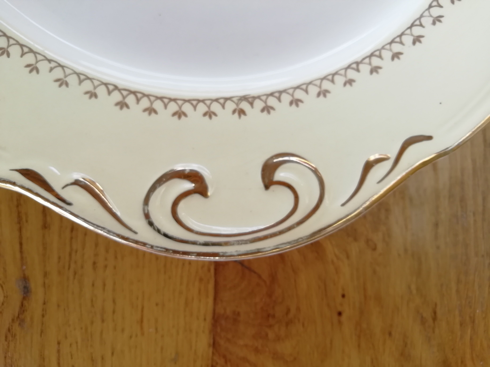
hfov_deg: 67.3
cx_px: 245
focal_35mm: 26
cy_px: 184
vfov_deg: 53.1
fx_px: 368
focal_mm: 3.21
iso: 64
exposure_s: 1/50
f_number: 2.2
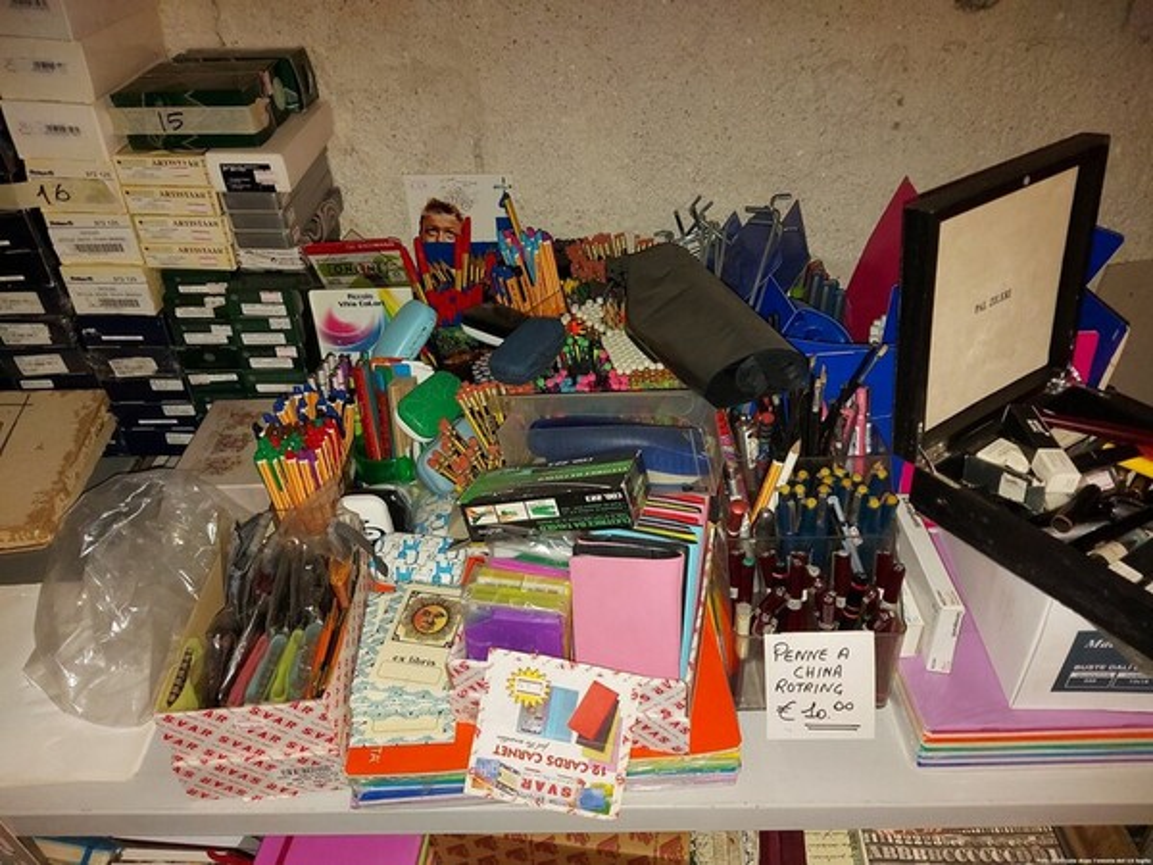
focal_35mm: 24
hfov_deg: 71.6
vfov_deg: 56.8
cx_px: 576
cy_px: 432
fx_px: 799
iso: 250
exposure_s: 1/50
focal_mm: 5.23
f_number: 1.8
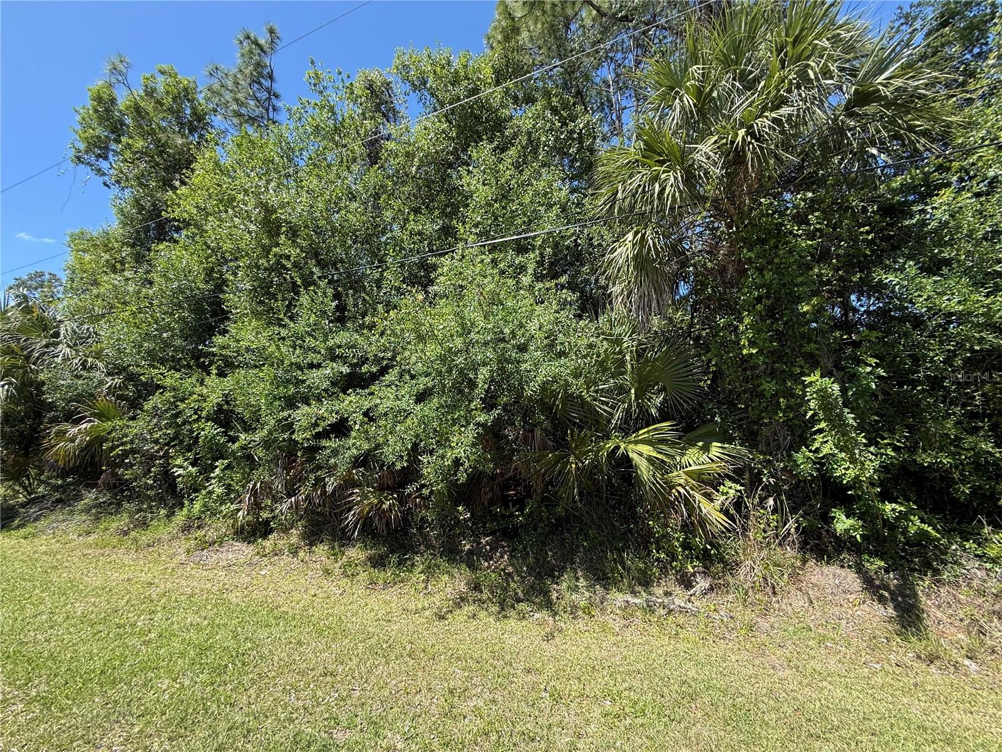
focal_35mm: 14
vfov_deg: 85.7
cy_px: 376
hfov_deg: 102.1
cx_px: 501
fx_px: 405
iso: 50
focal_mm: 2.22
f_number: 2.2
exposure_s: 1/472
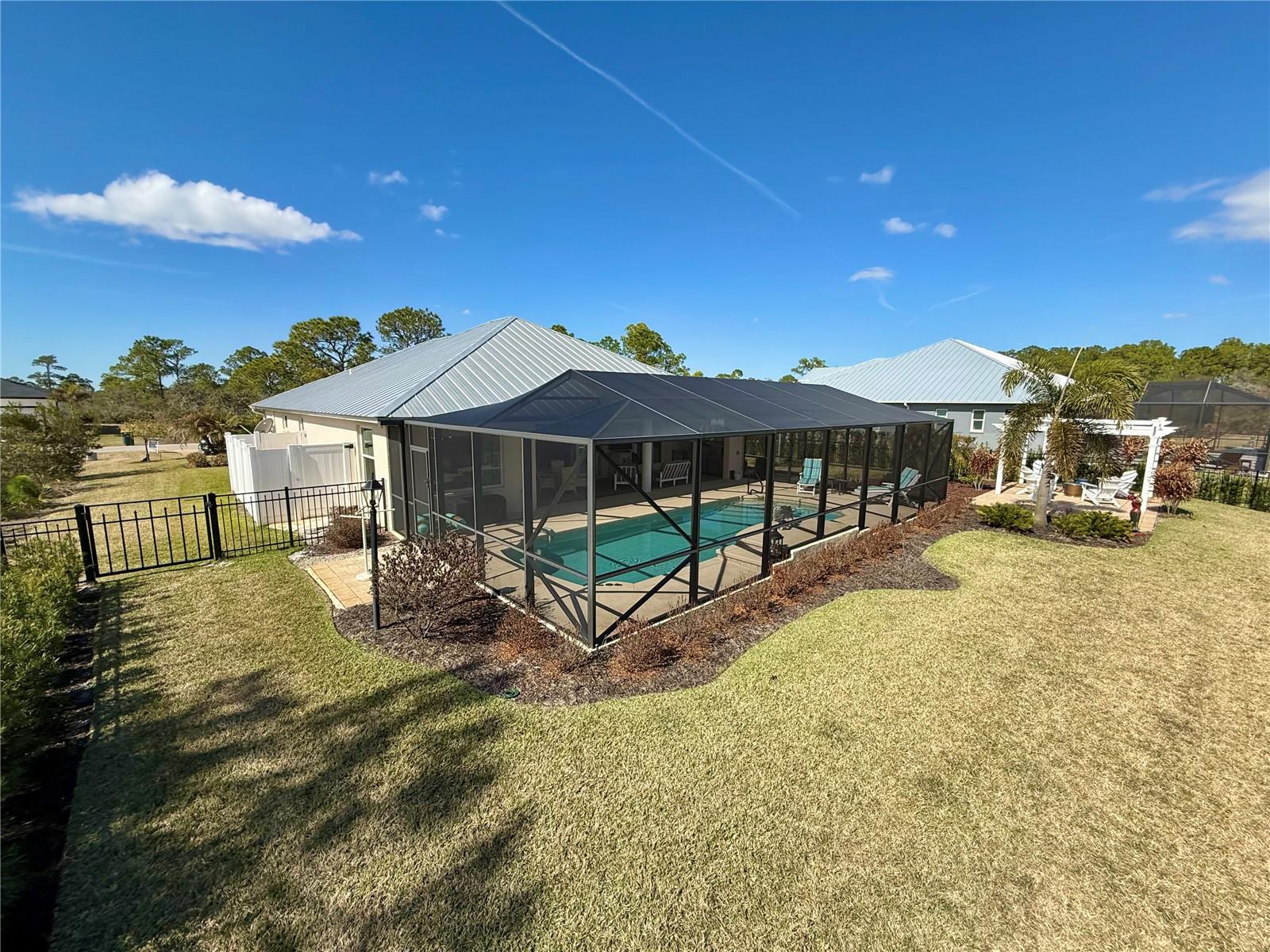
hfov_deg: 102.1
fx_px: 514
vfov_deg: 85.7
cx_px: 635
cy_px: 476
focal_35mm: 14
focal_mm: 2.22
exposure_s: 1/1795
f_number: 2.2
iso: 50
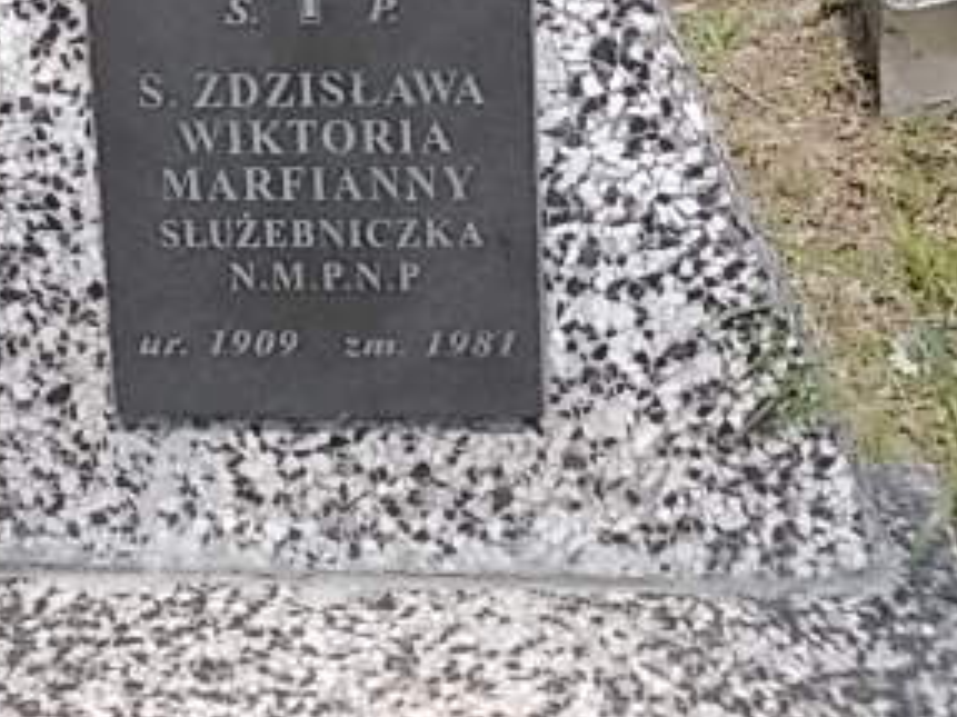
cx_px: 163
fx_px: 2653
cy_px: -70
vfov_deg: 15.0
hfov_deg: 20.2
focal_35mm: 96
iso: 80
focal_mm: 6.1
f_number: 6.5
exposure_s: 1/160
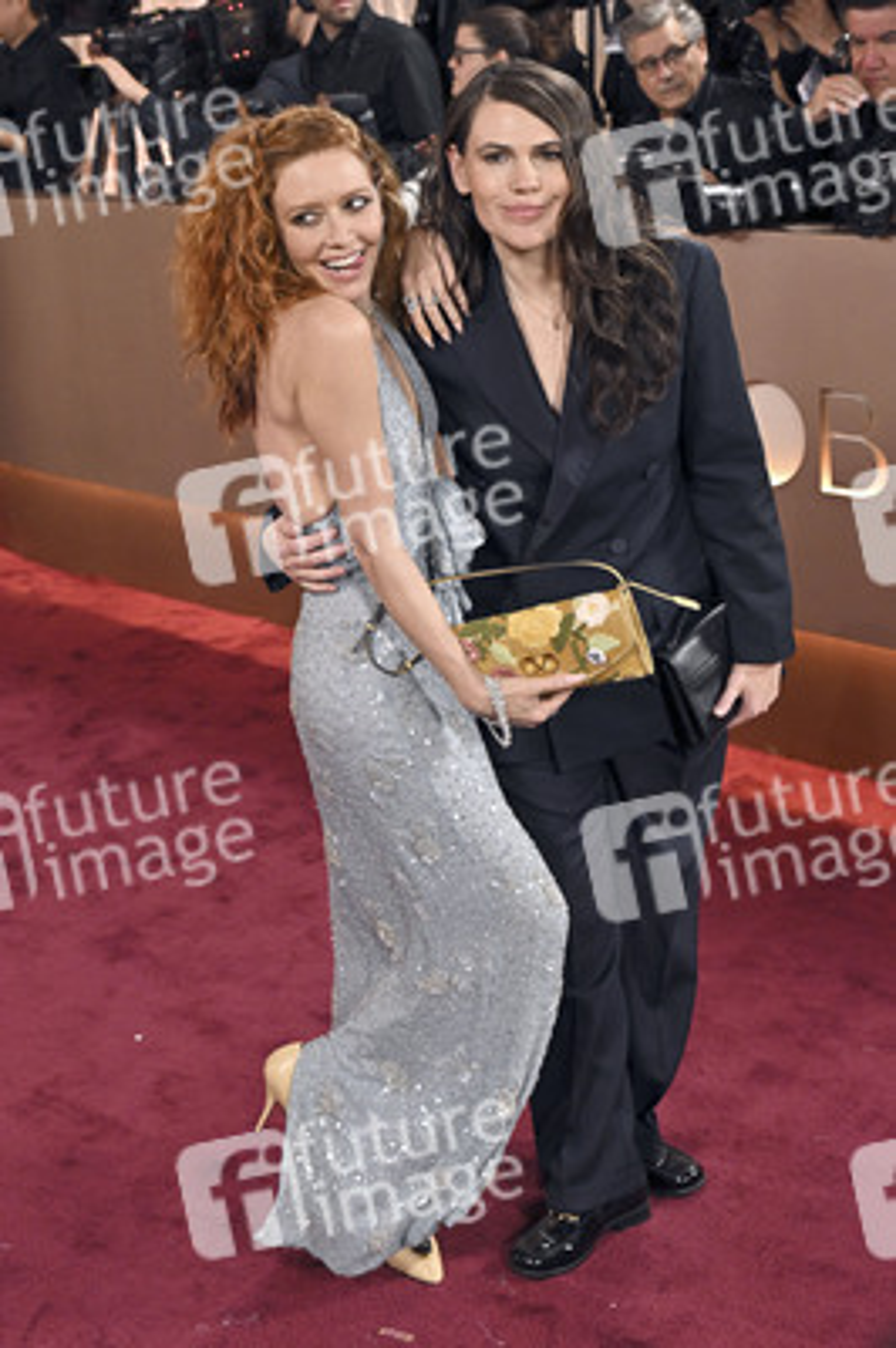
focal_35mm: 50
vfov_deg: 39.6
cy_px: 674
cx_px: 448
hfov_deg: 26.9
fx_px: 1870
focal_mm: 50
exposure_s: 1/320
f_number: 5.6
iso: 2500
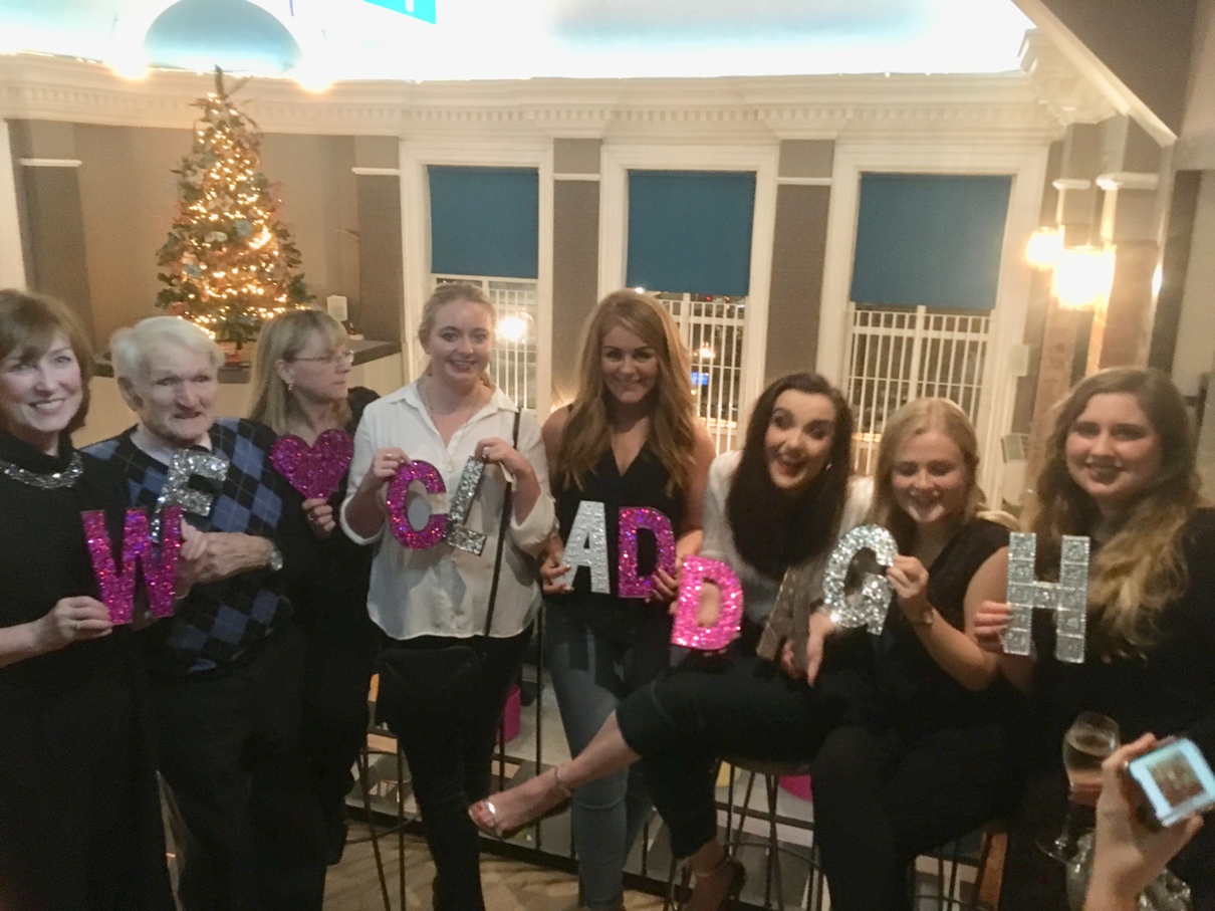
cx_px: 608
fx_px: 1018
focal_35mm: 29
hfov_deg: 61.7
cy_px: 456
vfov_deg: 48.2
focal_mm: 4.15
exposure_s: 1/17
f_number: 2.2
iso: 500
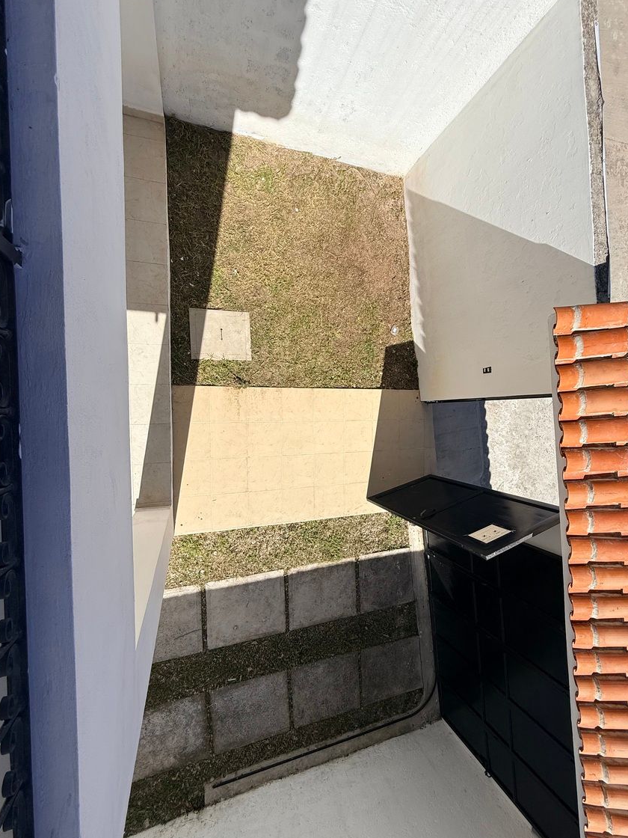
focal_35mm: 15
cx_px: 326
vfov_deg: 98.1
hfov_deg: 81.7
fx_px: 363
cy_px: 430
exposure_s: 1/3891
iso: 50
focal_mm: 2.22
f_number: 2.2
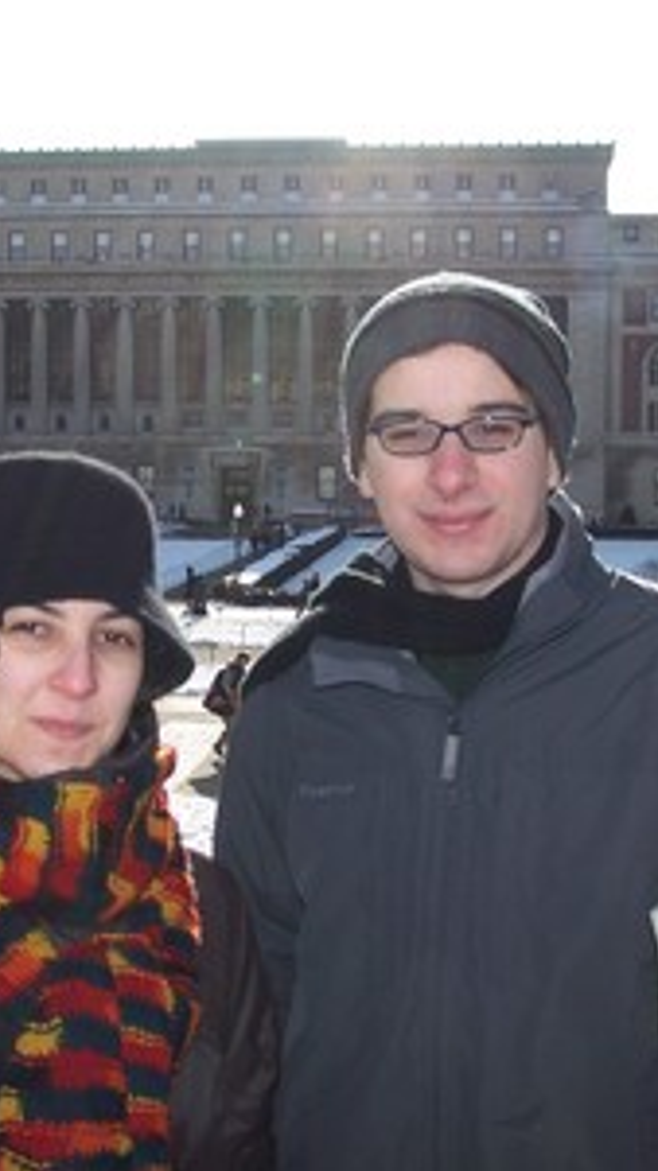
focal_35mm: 62
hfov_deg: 19.3
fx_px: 1926
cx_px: 202
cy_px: 595
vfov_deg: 33.8
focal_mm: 6.3
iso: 80
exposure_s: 1/640
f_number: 4
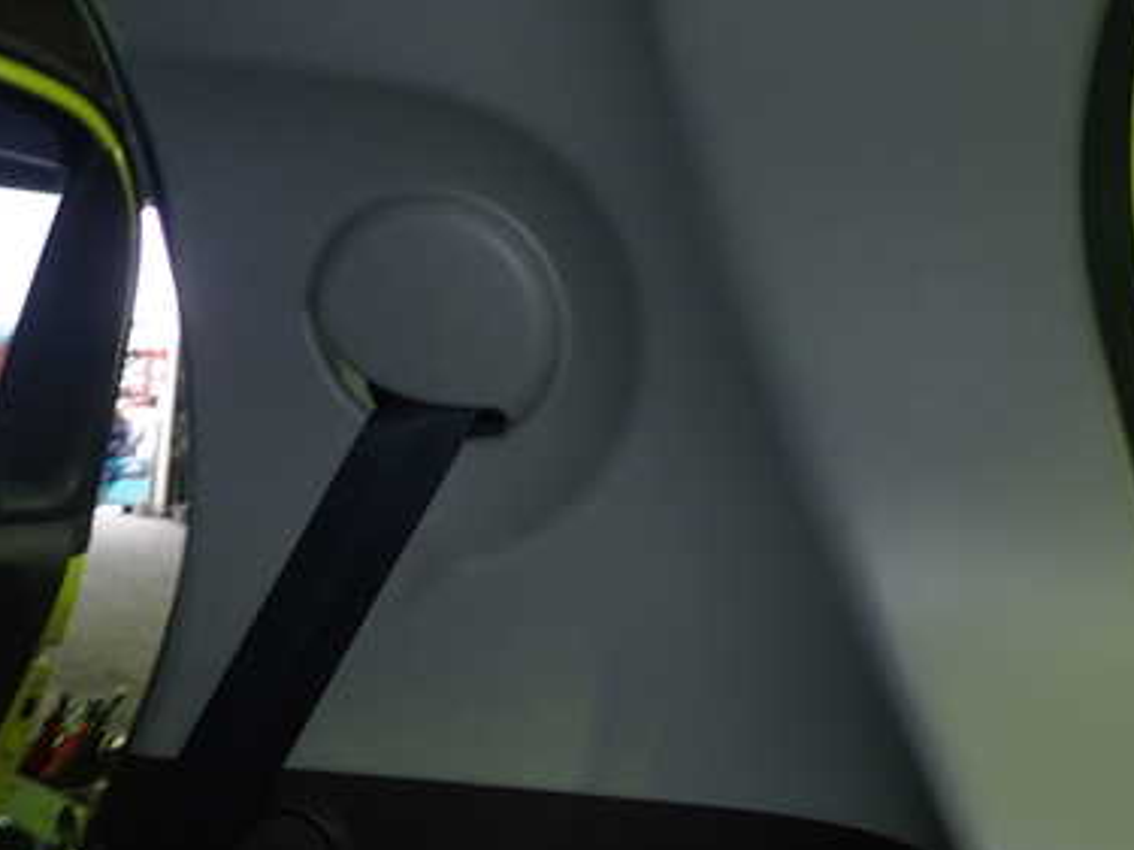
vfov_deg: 30.2
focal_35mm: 48
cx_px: 608
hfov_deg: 39.6
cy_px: 363
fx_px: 1572
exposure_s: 1/30
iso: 200
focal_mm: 5.5
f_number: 2.3
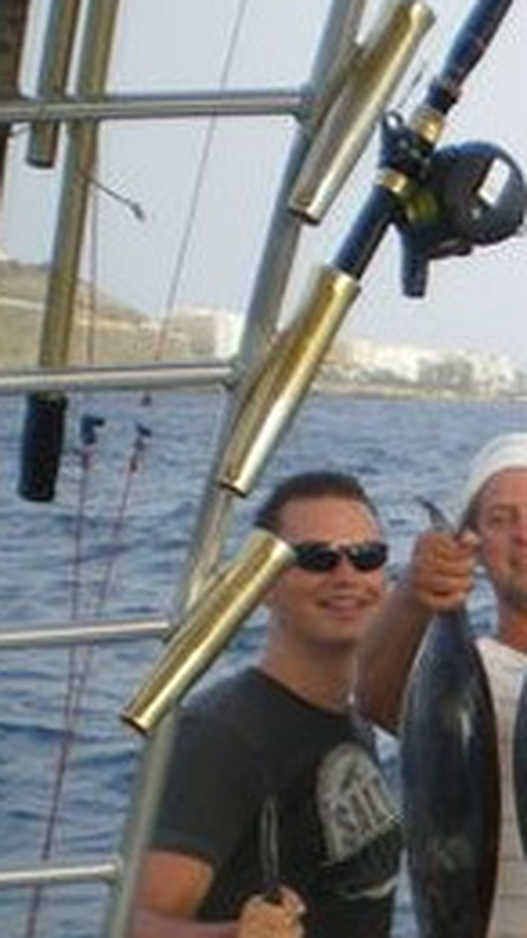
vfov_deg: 22.0
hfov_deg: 11.3
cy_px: 808
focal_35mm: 95
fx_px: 2363
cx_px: 1115
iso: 50
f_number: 3.1
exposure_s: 1/160
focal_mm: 6.3
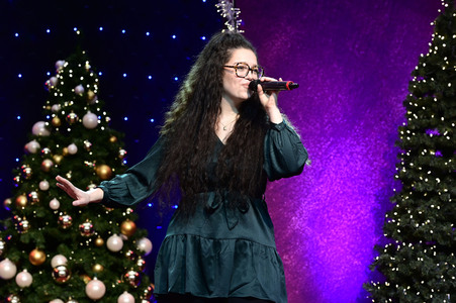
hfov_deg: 19.5
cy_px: 152
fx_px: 1329
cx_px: 228
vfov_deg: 13.0
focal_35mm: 105
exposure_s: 1/320
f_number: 4.5
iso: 1250
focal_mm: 105
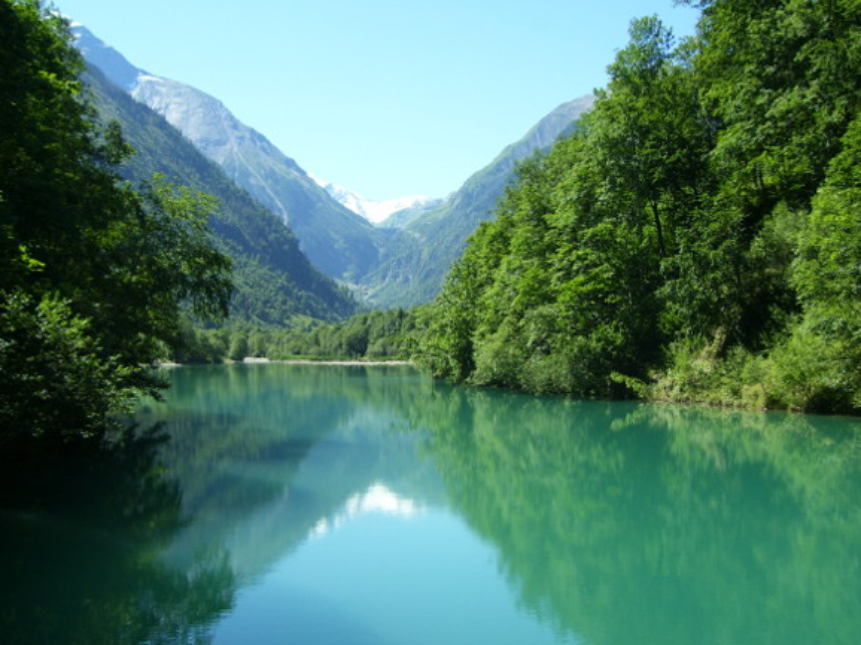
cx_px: 423
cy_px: 320
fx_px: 1019
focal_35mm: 41
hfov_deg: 45.8
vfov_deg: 35.1
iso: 80
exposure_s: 1/750
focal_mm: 6
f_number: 2.7
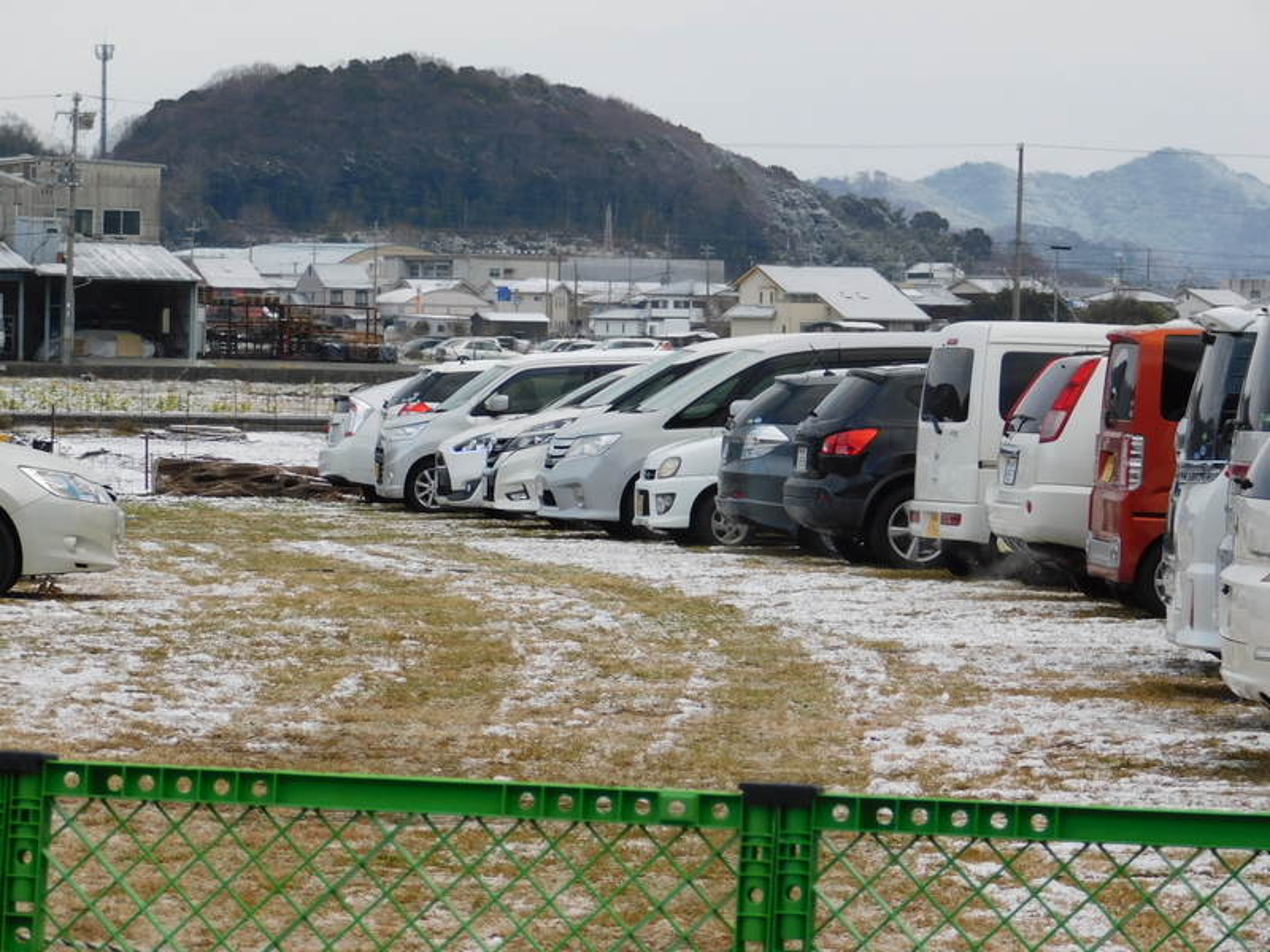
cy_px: 476
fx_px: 6751
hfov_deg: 10.7
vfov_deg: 8.1
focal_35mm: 184
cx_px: 635
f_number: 5.4
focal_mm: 32.7
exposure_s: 1/100
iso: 125
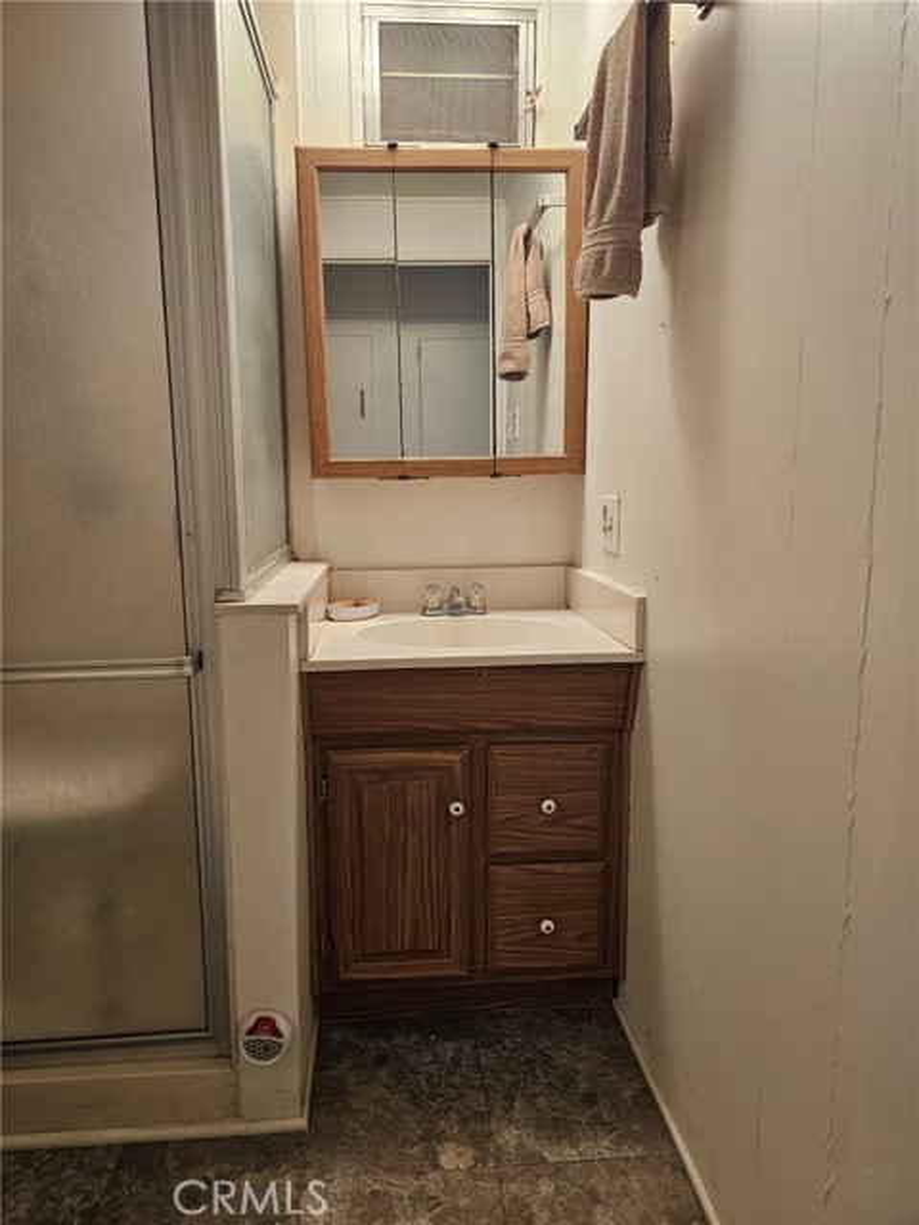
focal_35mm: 23
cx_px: 460
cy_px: 612
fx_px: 814
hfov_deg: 58.9
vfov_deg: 73.9
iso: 200
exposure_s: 1/120
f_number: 1.7
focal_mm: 6.3
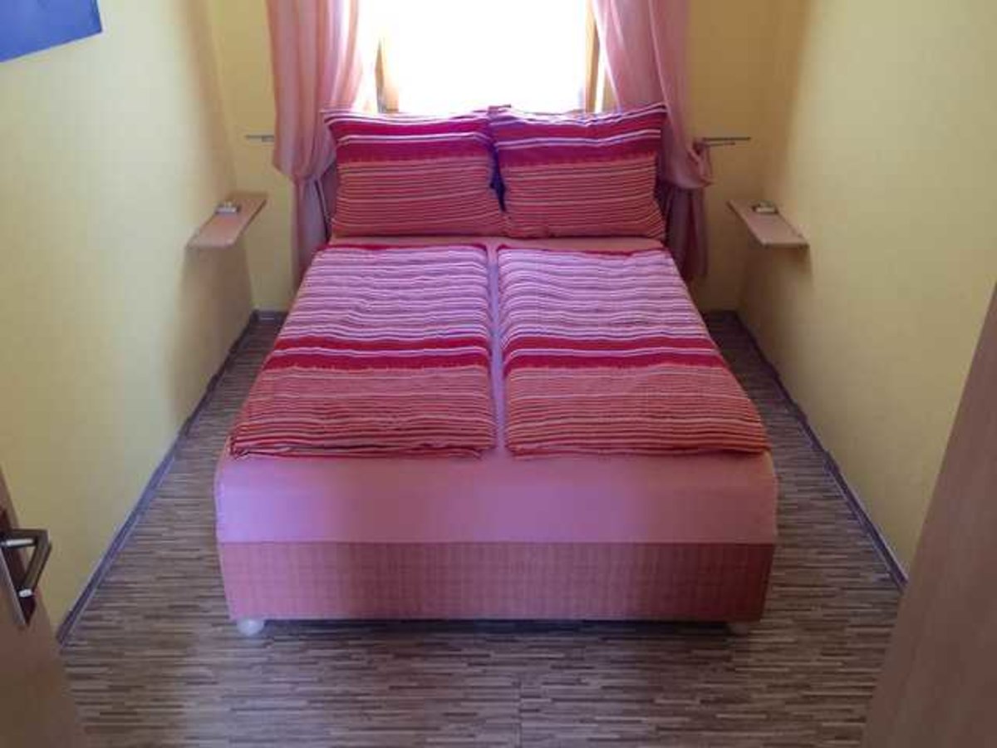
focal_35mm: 29
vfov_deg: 48.2
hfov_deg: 61.7
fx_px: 835
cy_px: 374
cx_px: 498
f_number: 2.2
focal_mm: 4.15
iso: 125
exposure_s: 1/10
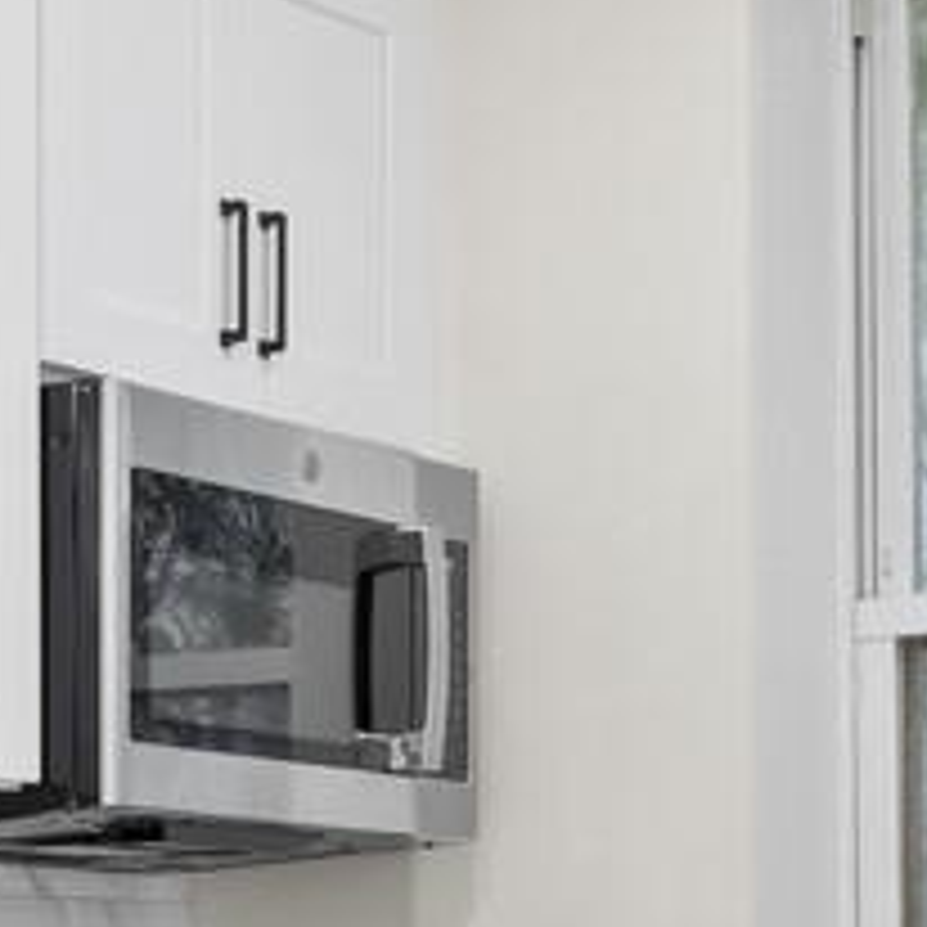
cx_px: -900
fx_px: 3575
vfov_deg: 14.2
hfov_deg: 12.9
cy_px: 1163
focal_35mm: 118
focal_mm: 14
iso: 250
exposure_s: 1/1.67
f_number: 10
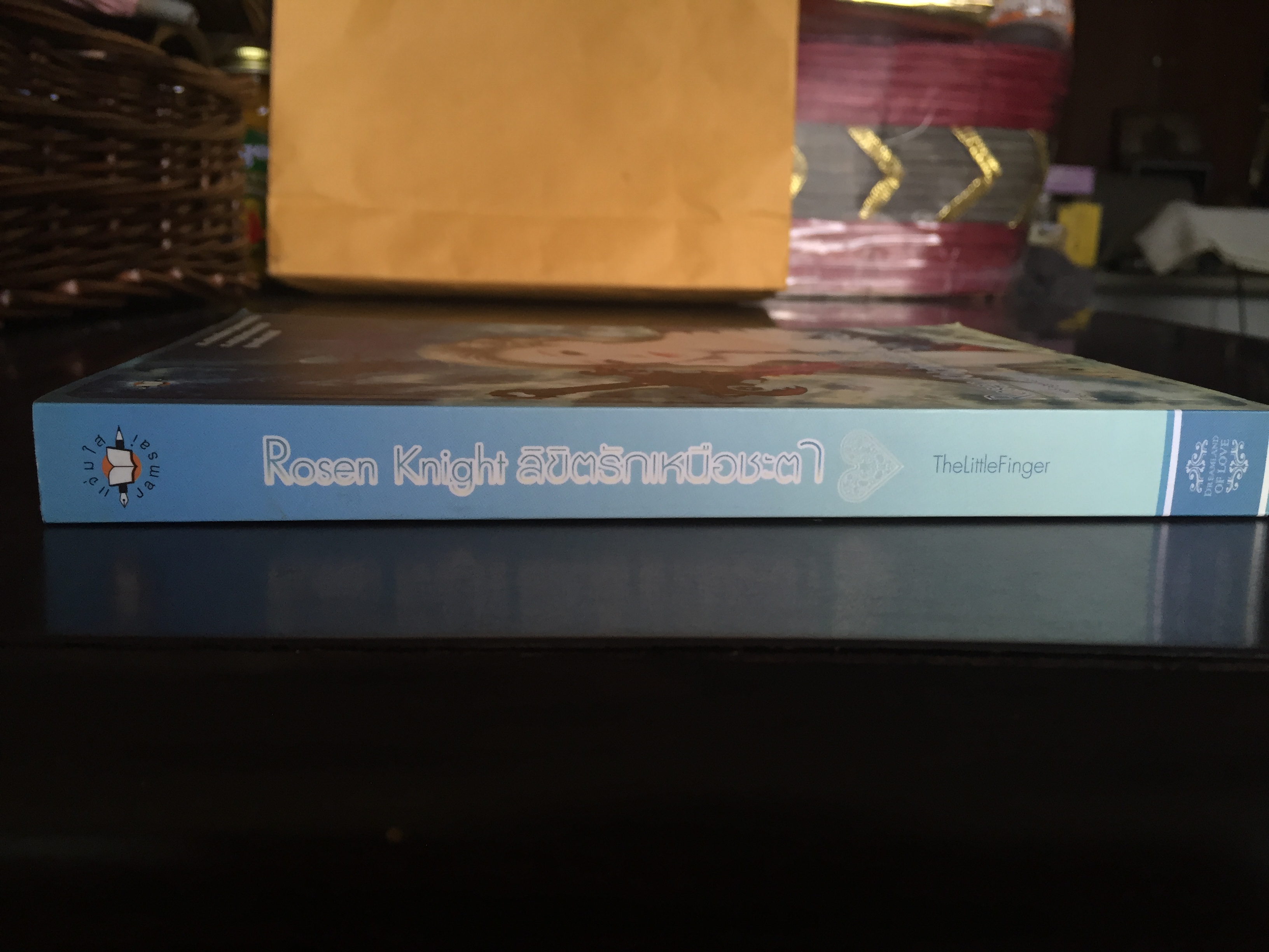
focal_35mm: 29
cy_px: 476
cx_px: 634
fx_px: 1063
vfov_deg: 48.2
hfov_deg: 61.7
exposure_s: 1/33
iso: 80
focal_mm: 4.15
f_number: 2.2
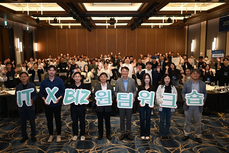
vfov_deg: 37.8
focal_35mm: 35
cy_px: 76
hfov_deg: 54.5
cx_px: 114
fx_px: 222
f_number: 1.8
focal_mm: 35
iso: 125
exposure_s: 1/100
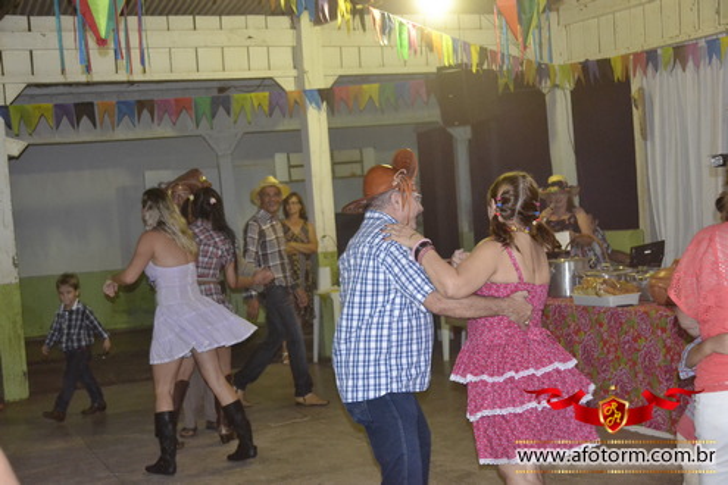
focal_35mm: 52
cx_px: 364
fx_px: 1062
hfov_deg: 37.9
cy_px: 242
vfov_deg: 25.8
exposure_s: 1/60
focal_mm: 35
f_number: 4.2
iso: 3200
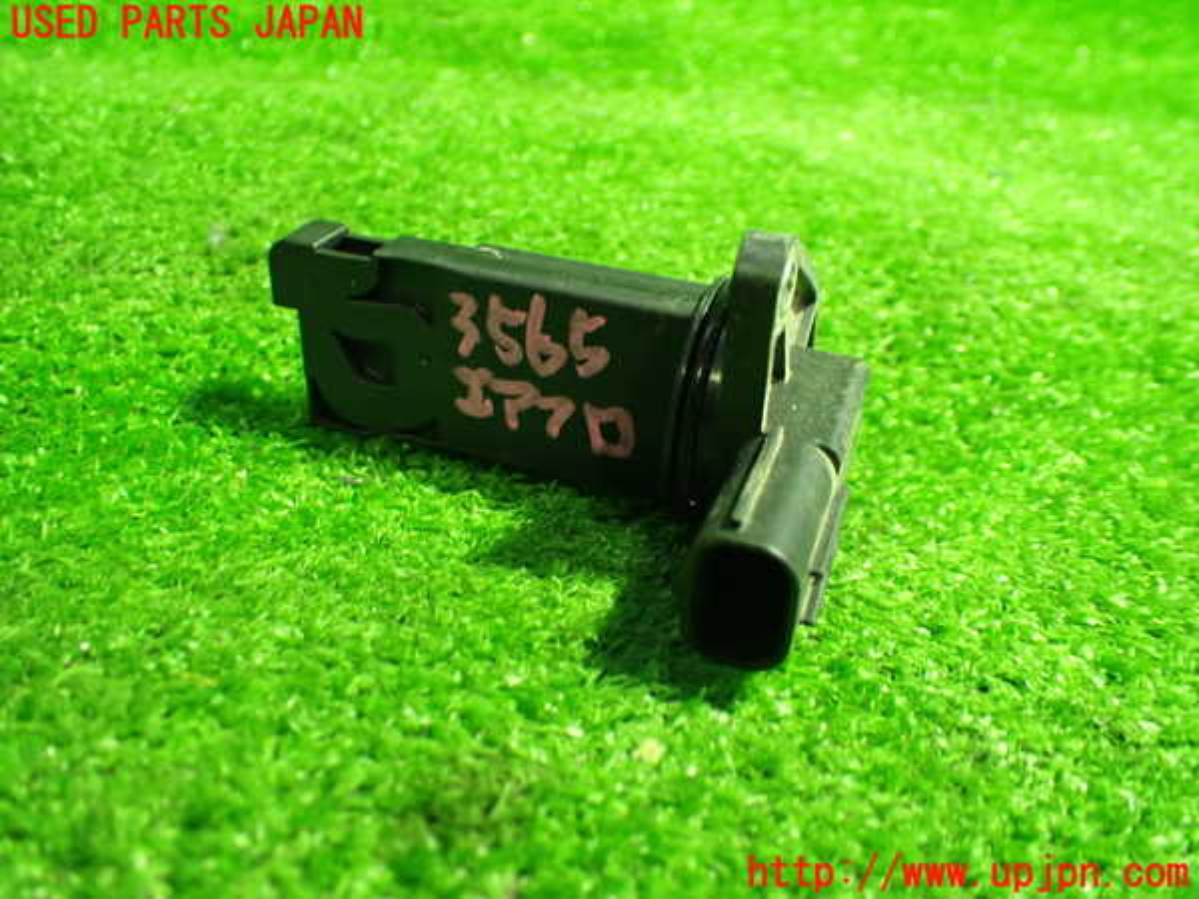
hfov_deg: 60.0
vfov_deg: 46.8
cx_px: 600
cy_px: 450
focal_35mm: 30
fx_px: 1039
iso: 800
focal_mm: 5.4
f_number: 2.3
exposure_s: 1/40
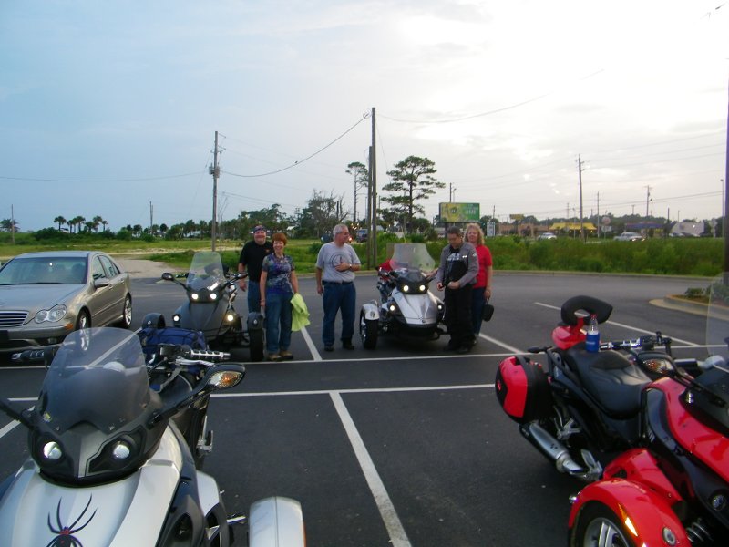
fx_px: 590
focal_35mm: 28
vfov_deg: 49.7
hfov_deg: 63.4
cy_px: 274
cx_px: 364
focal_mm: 5
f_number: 3.5
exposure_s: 1/30
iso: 80
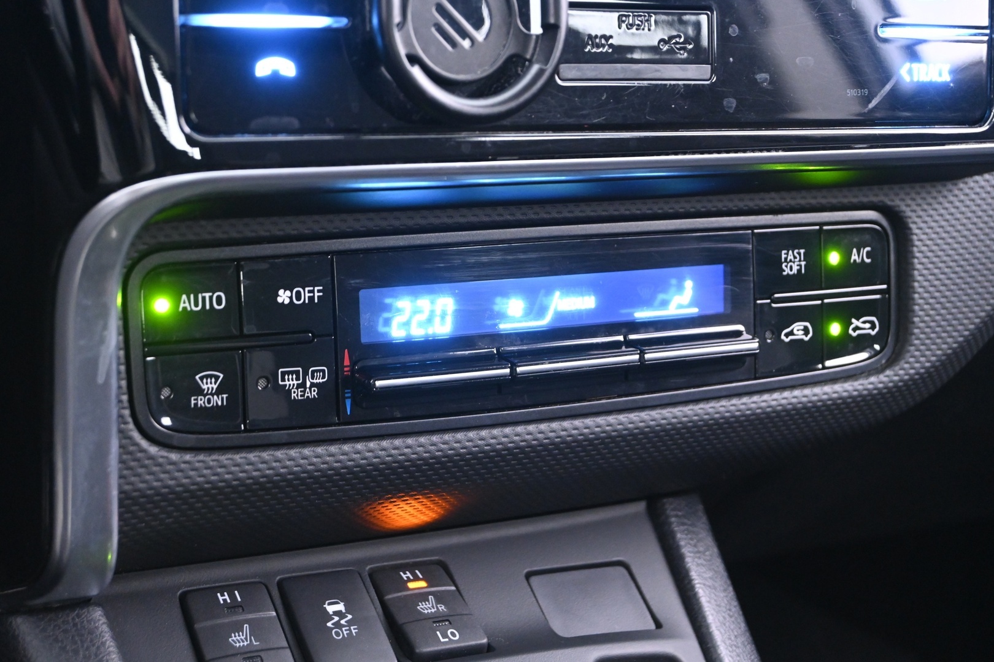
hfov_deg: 31.9
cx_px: 497
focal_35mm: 63
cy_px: 331
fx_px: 1739
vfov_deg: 21.6
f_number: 5.6
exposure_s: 1/3
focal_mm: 42
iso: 3200
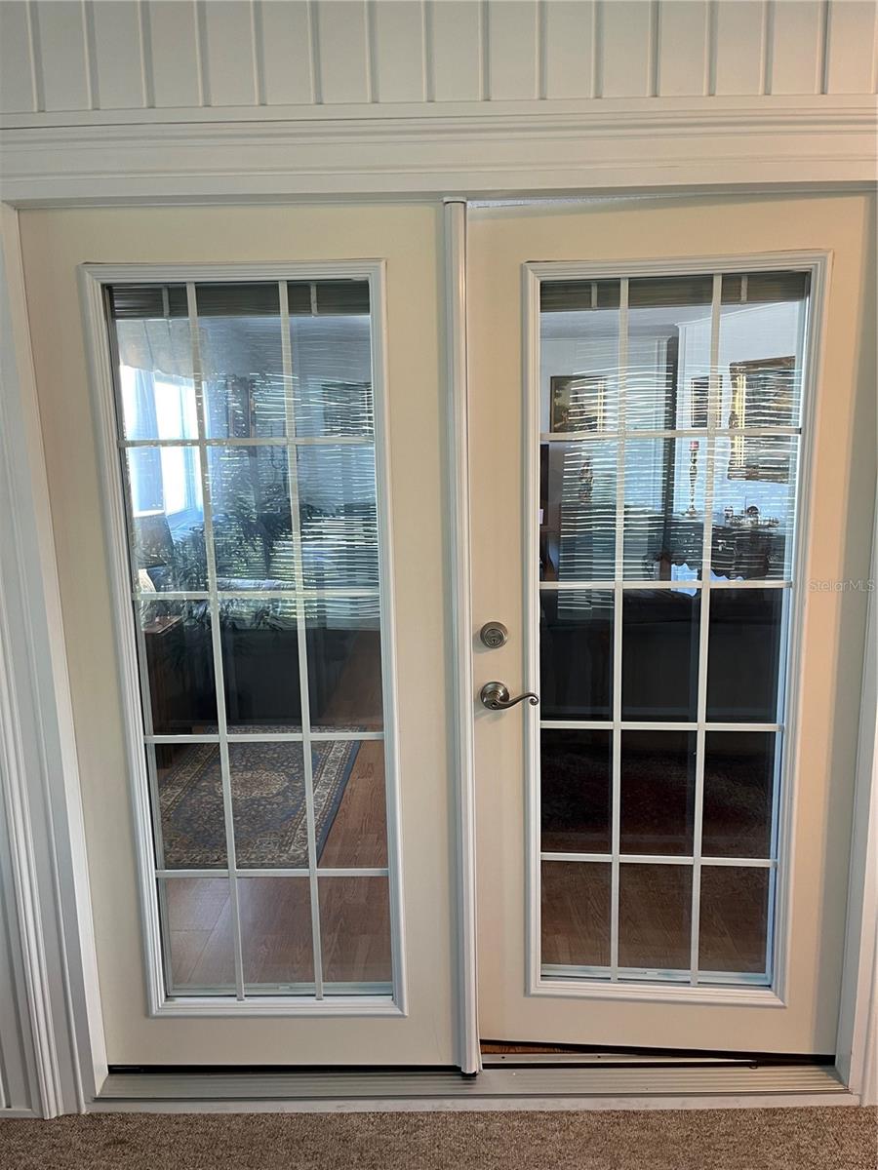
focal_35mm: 26
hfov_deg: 53.1
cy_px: 585
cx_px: 439
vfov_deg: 67.3
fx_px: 879
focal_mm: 5.1
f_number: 1.6
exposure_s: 1/60
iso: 100
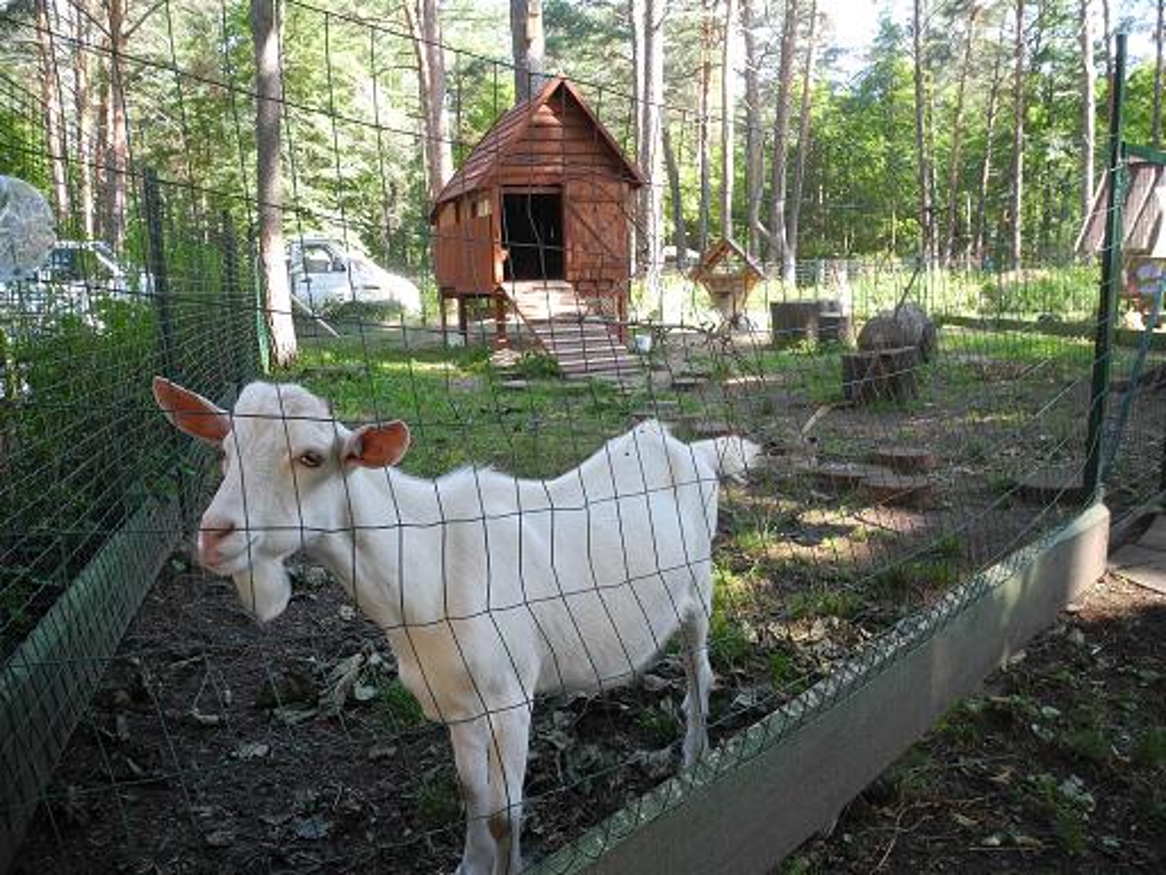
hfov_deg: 63.4
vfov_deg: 49.7
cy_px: 438
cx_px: 583
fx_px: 943
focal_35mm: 28
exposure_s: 1/100
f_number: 2.8
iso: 100
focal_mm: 6
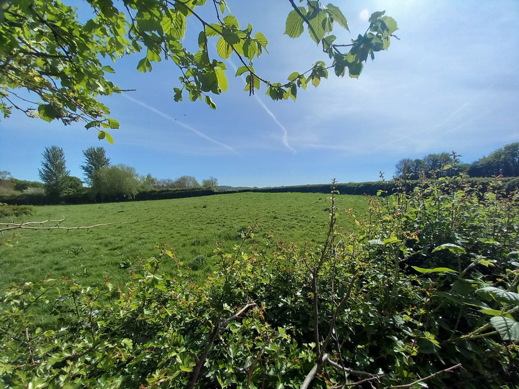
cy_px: 194
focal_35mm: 13
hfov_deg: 106.2
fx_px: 195
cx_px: 260
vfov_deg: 89.9
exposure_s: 1/1527
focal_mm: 1.13
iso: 50
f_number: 2.2
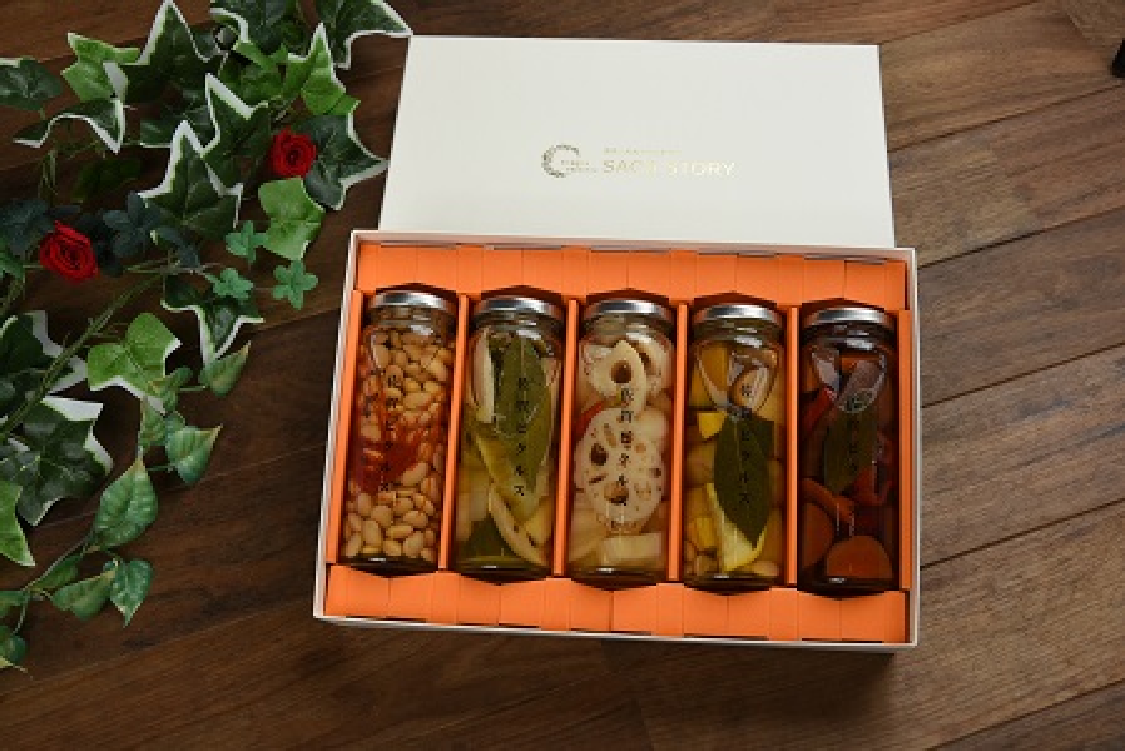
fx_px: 1407
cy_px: 376
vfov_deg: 29.9
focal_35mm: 45
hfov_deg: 43.6
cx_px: 562
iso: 250
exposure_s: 1/160
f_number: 11
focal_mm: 45
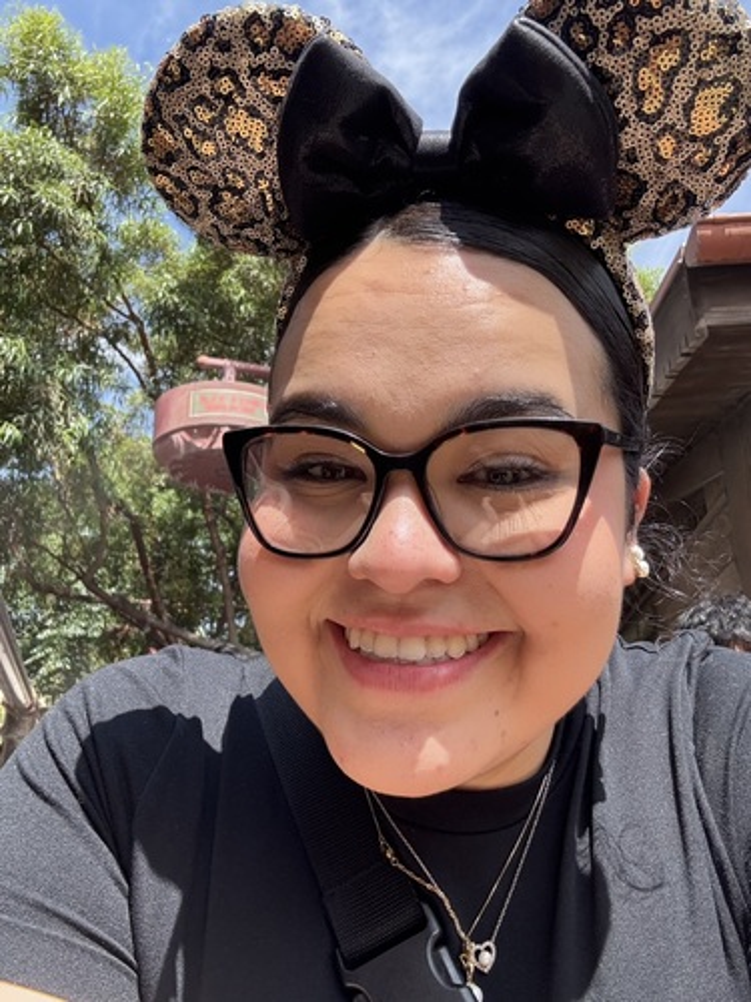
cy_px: 501
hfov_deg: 46.8
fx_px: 868
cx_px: 376
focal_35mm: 30
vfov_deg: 60.0
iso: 25
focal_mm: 2.69
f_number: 1.9
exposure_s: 1/510
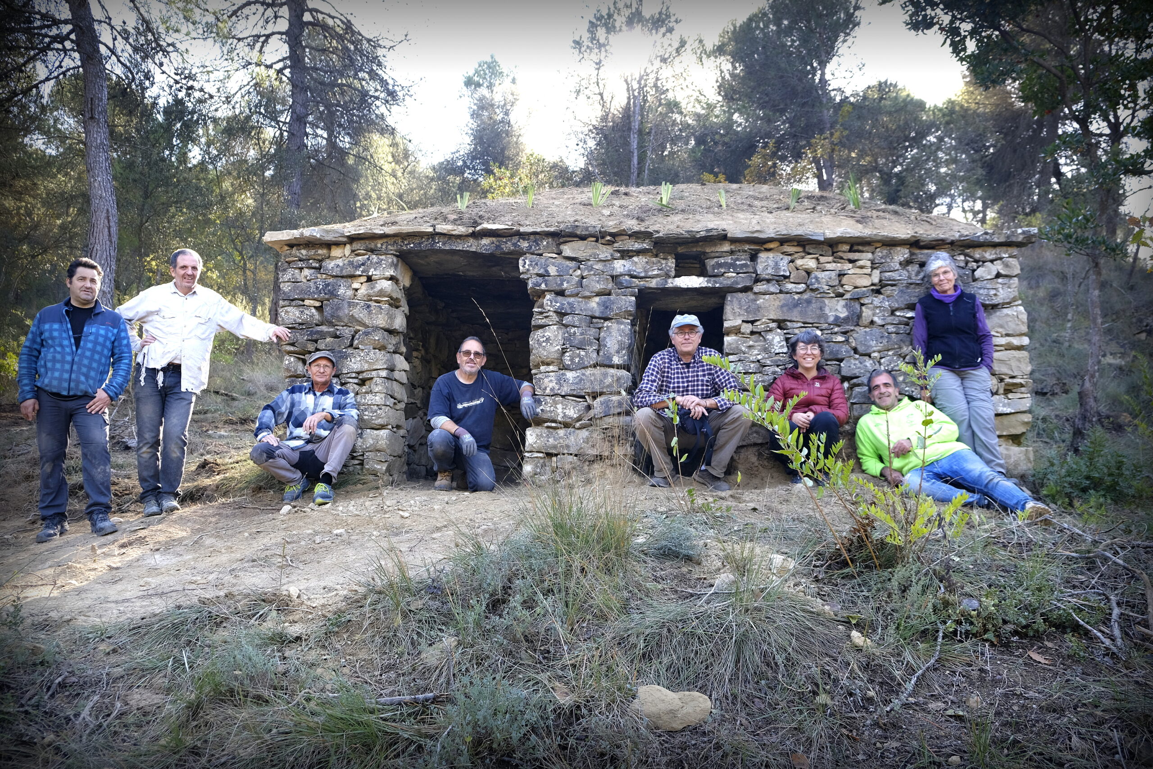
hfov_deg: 67.4
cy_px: 384
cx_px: 576
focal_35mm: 27
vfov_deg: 47.9
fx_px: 865
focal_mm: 18
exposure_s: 1/110
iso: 160
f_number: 3.6
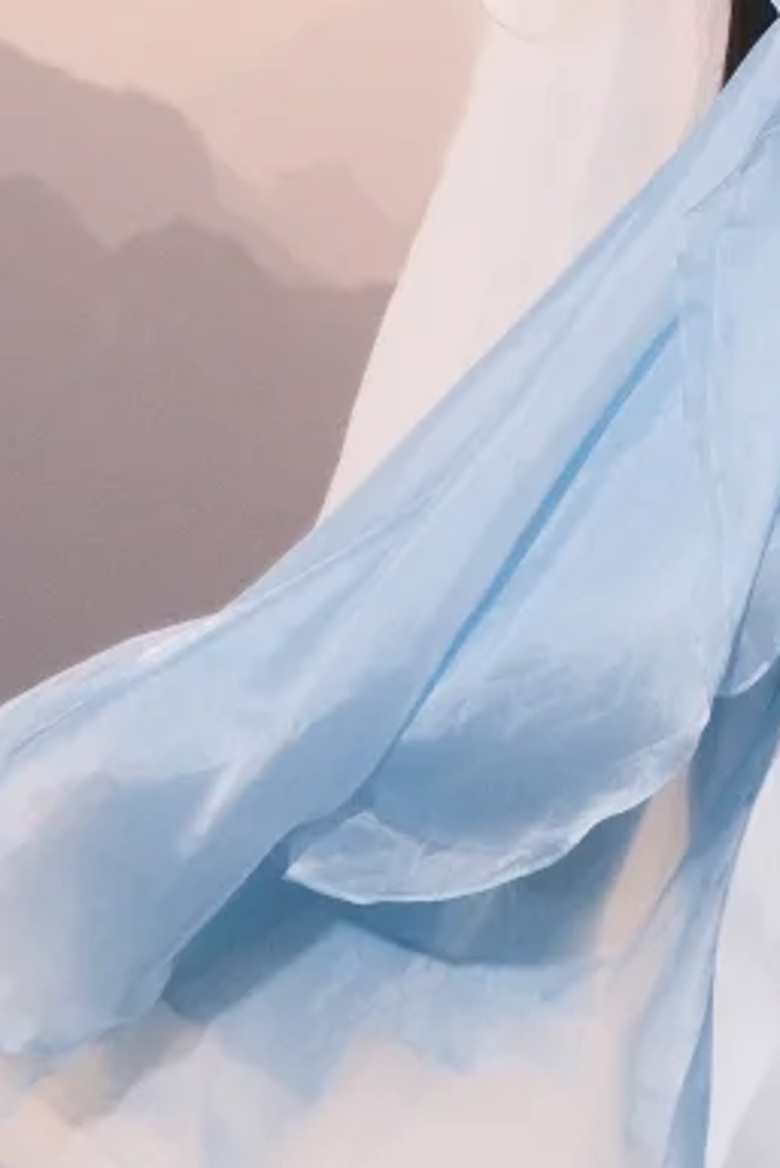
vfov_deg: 5.8
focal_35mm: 353
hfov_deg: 3.9
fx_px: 11461
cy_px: -607
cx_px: 1053
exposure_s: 1/500
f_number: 5.6
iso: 500
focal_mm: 56
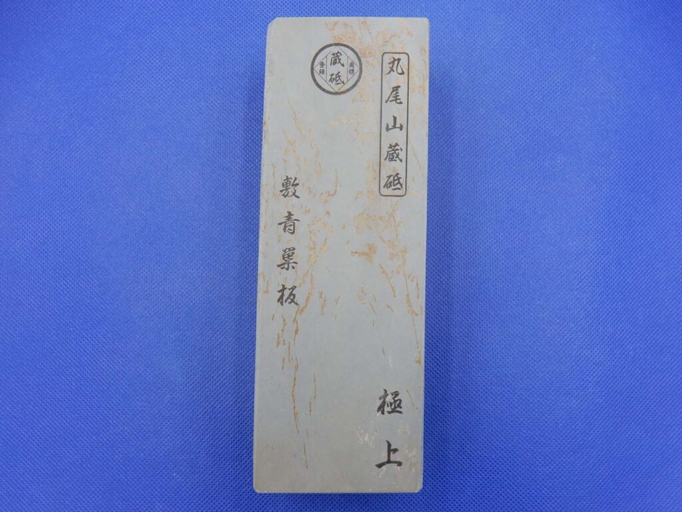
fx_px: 493
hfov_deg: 69.4
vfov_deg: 54.9
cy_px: 256
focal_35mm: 25
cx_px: 341
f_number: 3.7
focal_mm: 4.5
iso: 125
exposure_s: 1/60
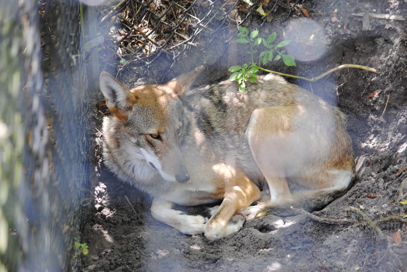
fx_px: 1783
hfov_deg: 13.0
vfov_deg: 8.7
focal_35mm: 158
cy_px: 136
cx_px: 204
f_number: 4.8
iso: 400
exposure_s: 1/100
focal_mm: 105
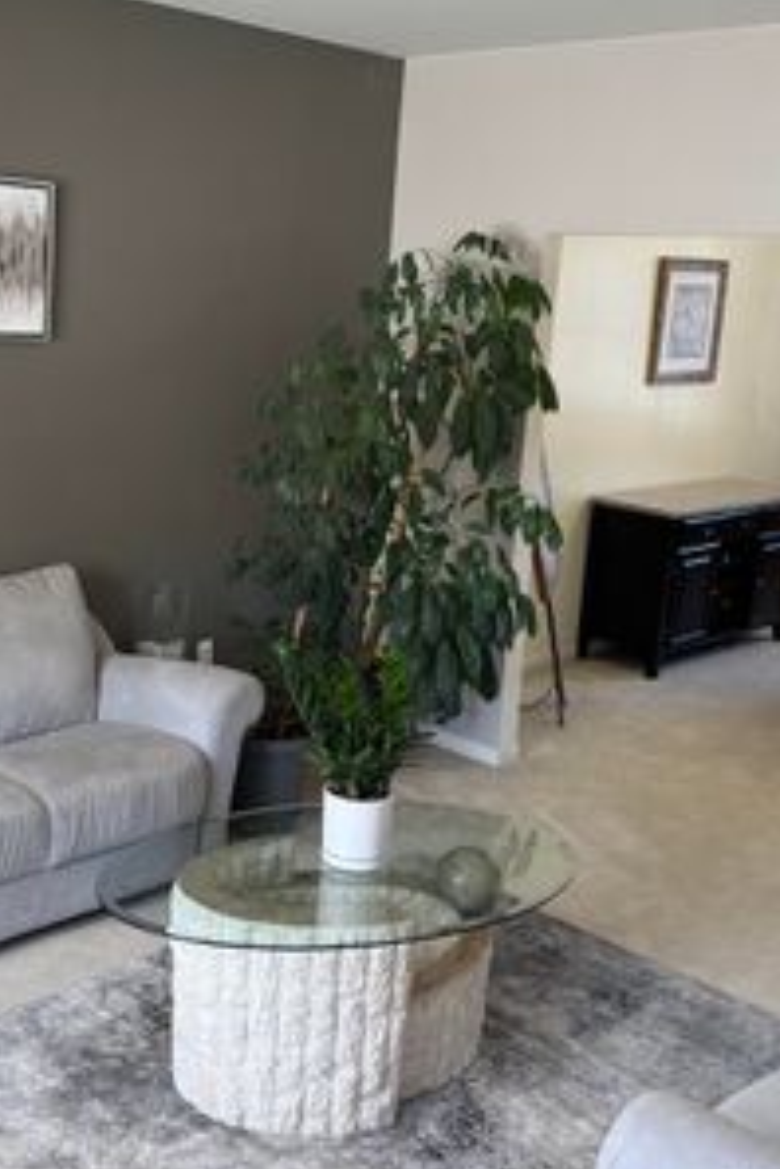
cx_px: 256
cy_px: 514
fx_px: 1365
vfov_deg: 46.3
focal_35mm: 42
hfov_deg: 31.6
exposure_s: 1/120
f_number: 1.78
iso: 125
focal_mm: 6.76
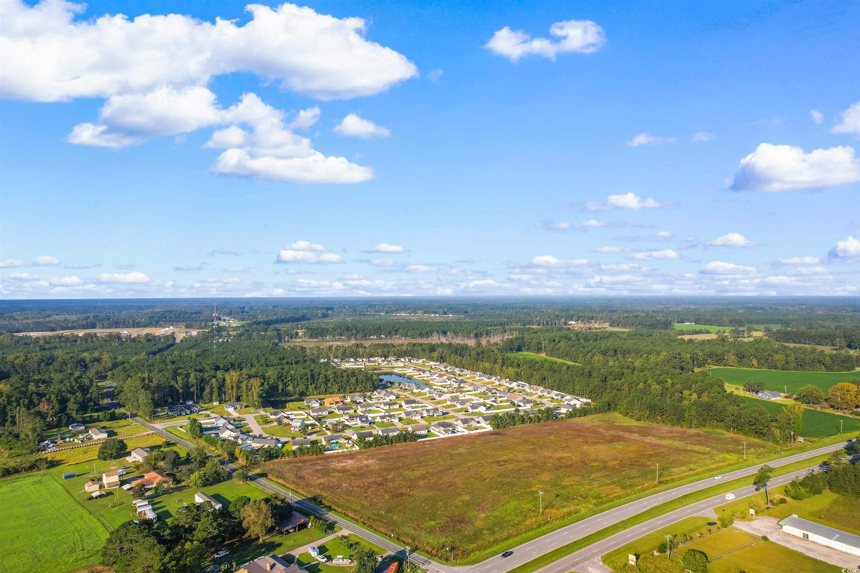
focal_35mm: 22
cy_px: 286
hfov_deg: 78.6
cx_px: 430
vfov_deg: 57.2
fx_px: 526
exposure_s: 1/400
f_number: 2.8
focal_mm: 8.38
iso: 100
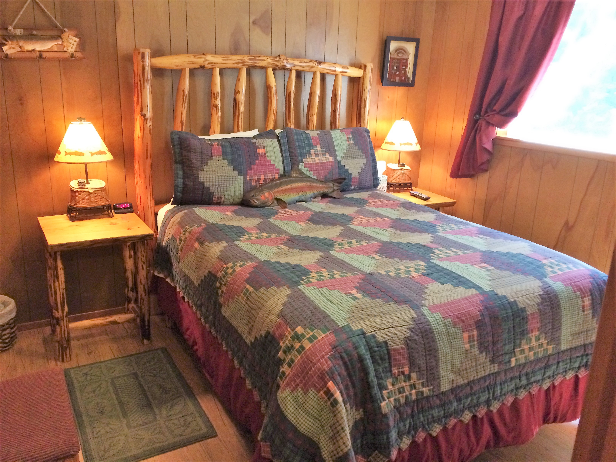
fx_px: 516
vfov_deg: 48.2
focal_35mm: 29
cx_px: 308
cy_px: 231
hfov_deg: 61.7
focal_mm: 4.15
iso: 320
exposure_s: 1/30
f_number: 2.2
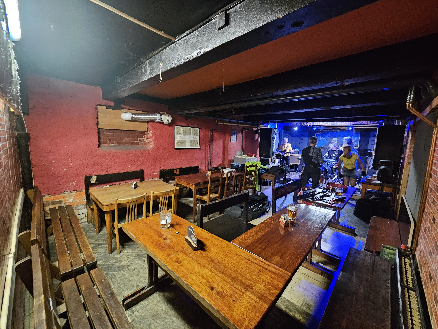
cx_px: 219
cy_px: 164
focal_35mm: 13
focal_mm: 2.2
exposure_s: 1/25
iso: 1000
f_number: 2.2
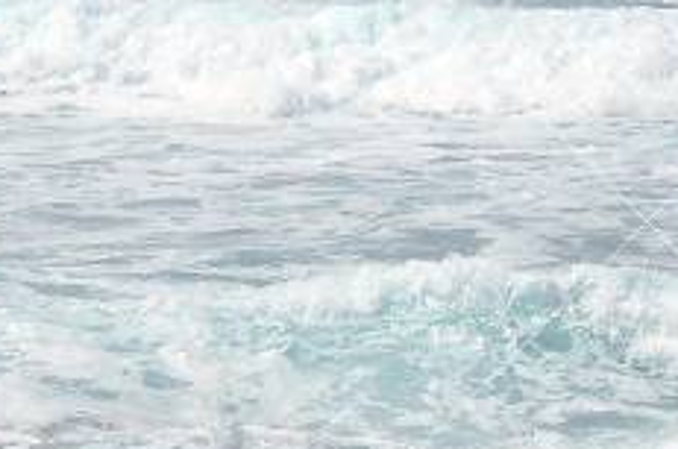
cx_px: 646
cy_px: 629
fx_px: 7612
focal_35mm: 405
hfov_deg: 5.1
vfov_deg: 3.4
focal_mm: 48
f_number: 9
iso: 100
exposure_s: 1/320
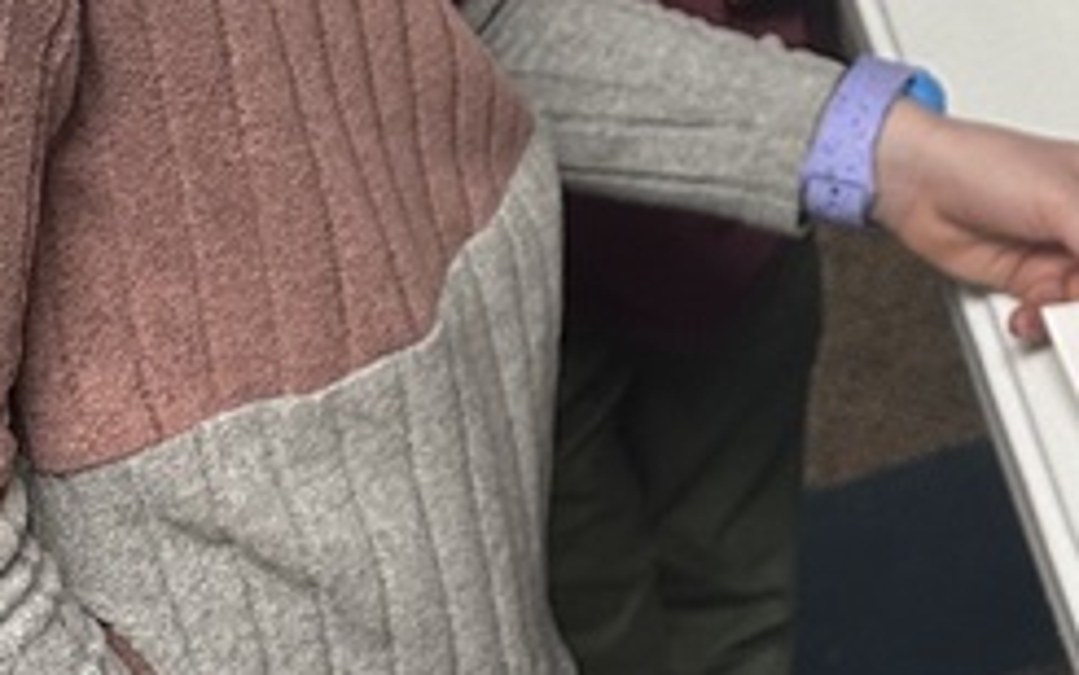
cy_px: -771
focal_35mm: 106
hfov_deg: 18.3
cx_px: 1408
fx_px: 3118
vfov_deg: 11.0
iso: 250
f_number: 1.78
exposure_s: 1/60
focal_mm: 6.86
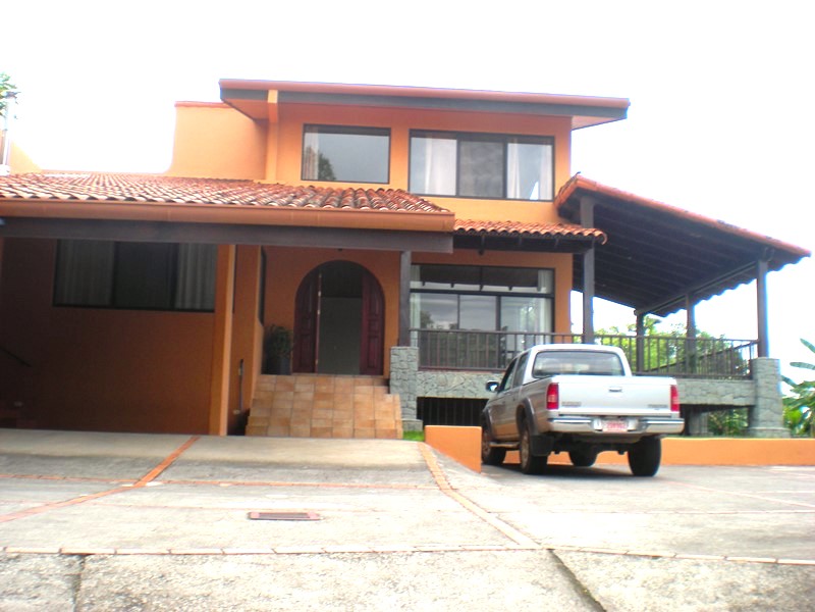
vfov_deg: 37.7
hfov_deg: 49.0
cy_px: 306
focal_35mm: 38
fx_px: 895
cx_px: 408
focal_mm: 6.3
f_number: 4.6
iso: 64
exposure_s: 1/162
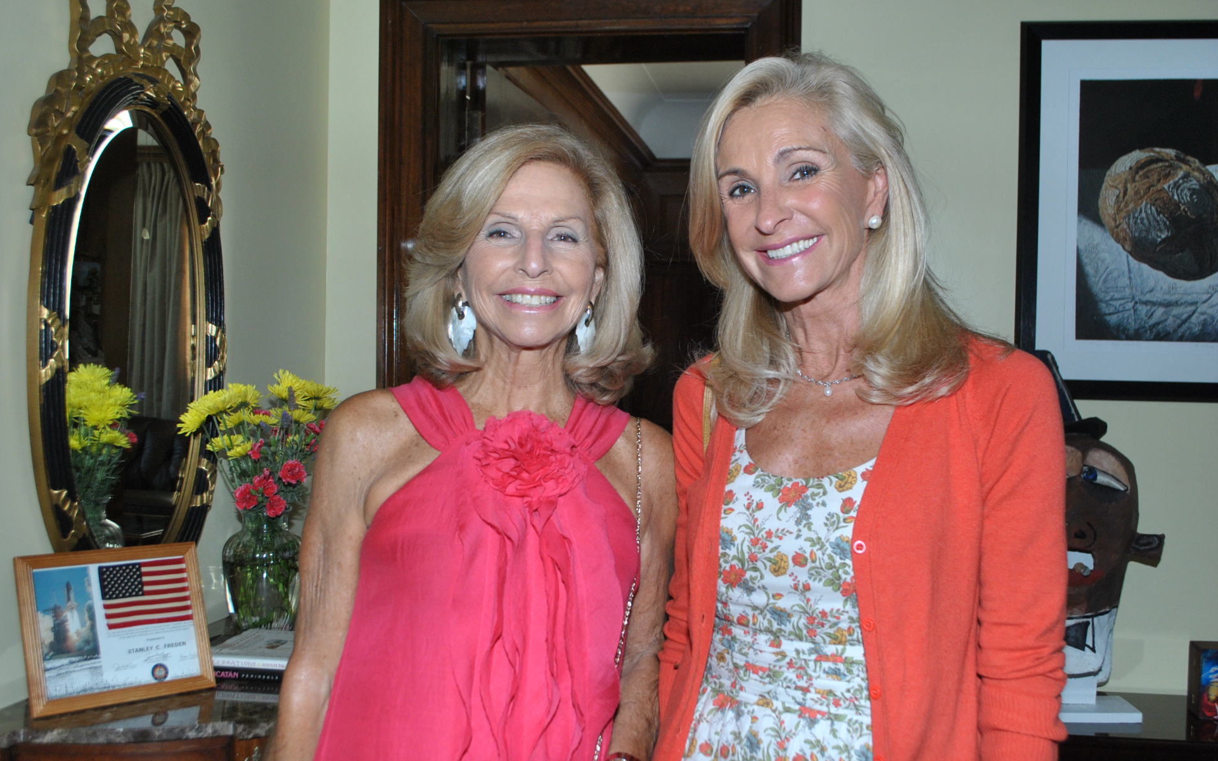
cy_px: 402
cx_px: 605
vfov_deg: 34.4
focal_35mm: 37
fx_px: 1228
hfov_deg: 52.8
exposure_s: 1/80
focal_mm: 24
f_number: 5.6
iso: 400
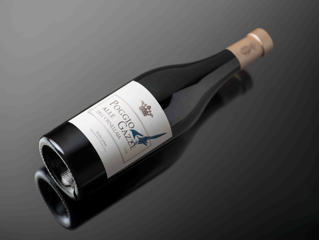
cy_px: 120
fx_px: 875
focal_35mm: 95
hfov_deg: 20.7
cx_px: 160
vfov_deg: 15.6
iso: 100
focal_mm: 120
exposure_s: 1/125
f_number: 4
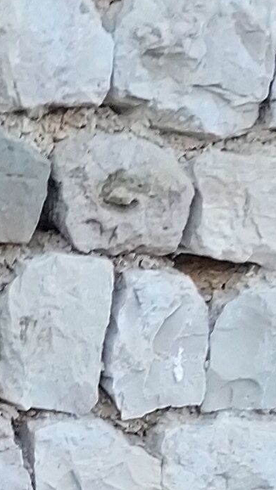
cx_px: -310
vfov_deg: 12.6
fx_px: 1952
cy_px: 970
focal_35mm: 150
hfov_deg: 7.7
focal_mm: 4.6
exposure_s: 1/100
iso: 64
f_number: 1.8
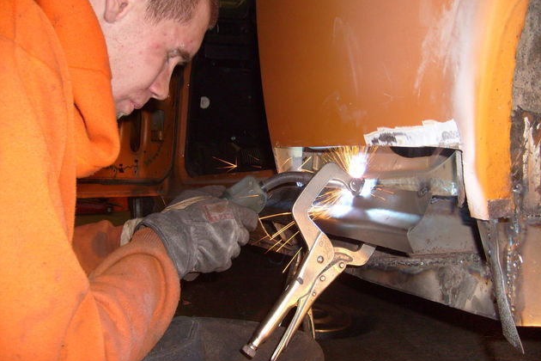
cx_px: 274
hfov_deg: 51.9
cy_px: 178
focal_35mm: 37
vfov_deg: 35.9
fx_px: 556
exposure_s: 1/45
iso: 100
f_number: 2.8
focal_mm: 5.8
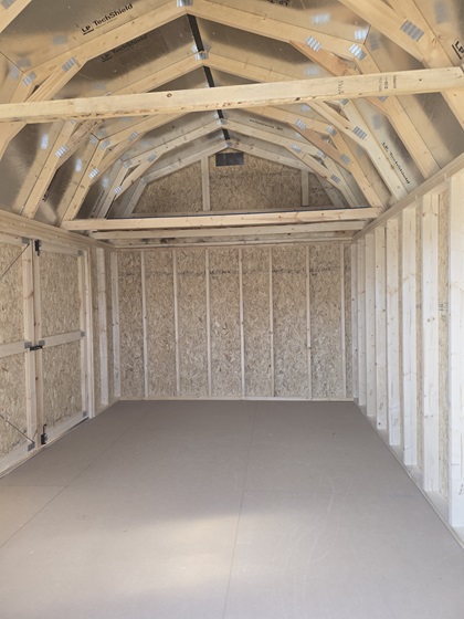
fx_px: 411
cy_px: 310
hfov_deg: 58.9
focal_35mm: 23
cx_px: 232
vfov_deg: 73.9
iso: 100
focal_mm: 6.3
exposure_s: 1/180
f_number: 1.7
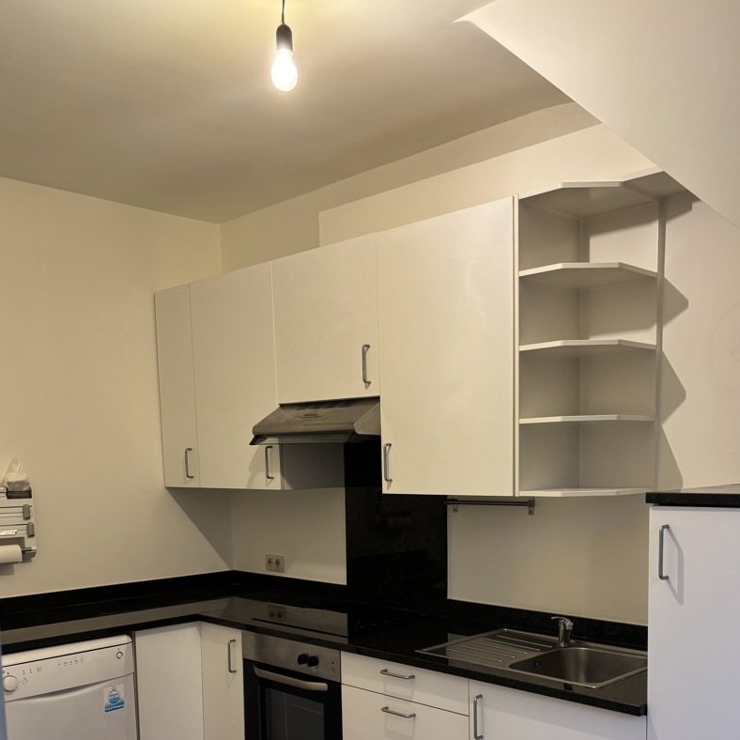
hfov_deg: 47.1
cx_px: 409
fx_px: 847
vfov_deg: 45.6
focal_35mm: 35
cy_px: 552
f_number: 1.6
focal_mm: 5.96
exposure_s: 1/50
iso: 100
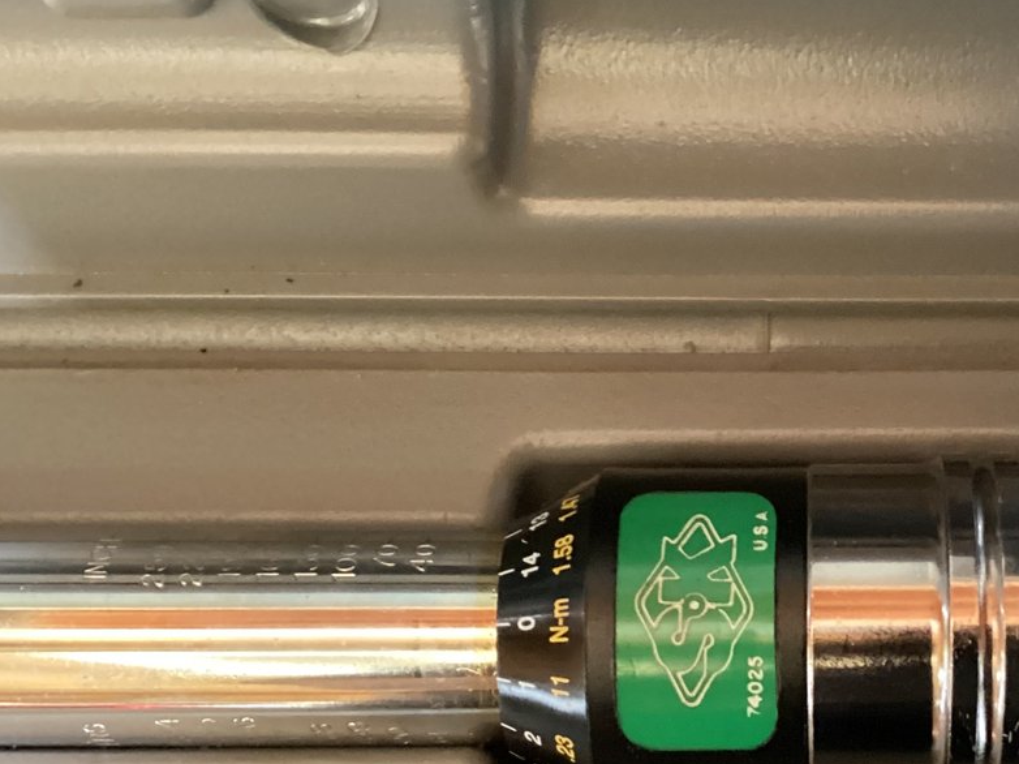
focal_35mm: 60
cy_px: 572
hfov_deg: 31.0
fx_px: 1766
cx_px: 879
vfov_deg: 24.1
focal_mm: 3.3
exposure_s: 1/20
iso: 640
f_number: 2.4
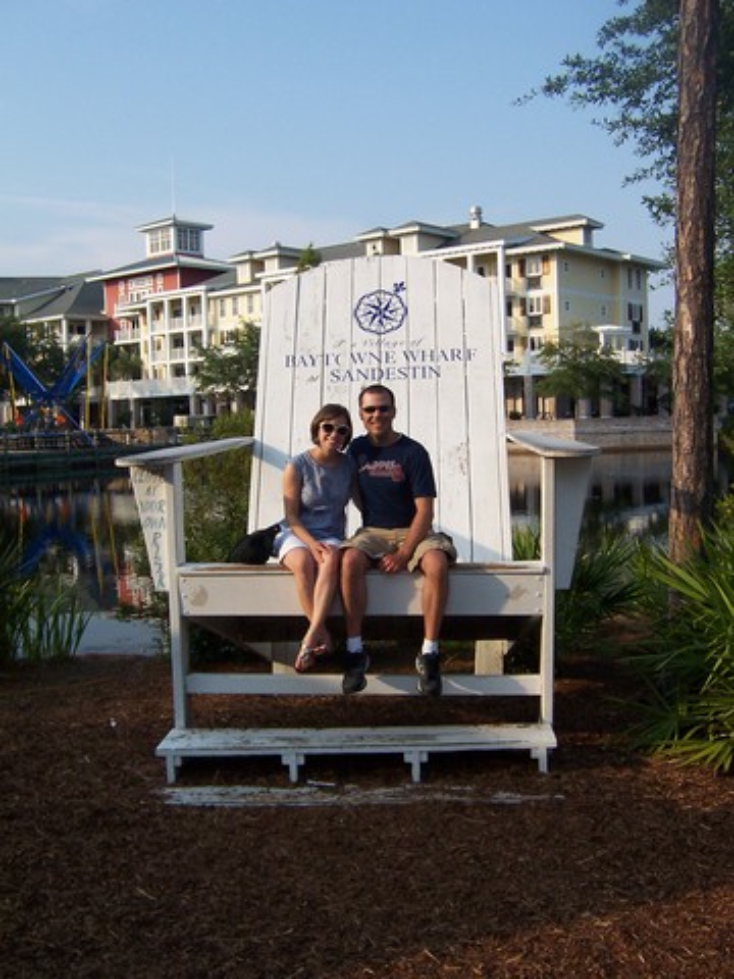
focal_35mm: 36
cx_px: 367
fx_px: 1018
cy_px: 490
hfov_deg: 39.7
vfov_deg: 51.4
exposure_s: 1/750
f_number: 3.4
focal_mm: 5.6
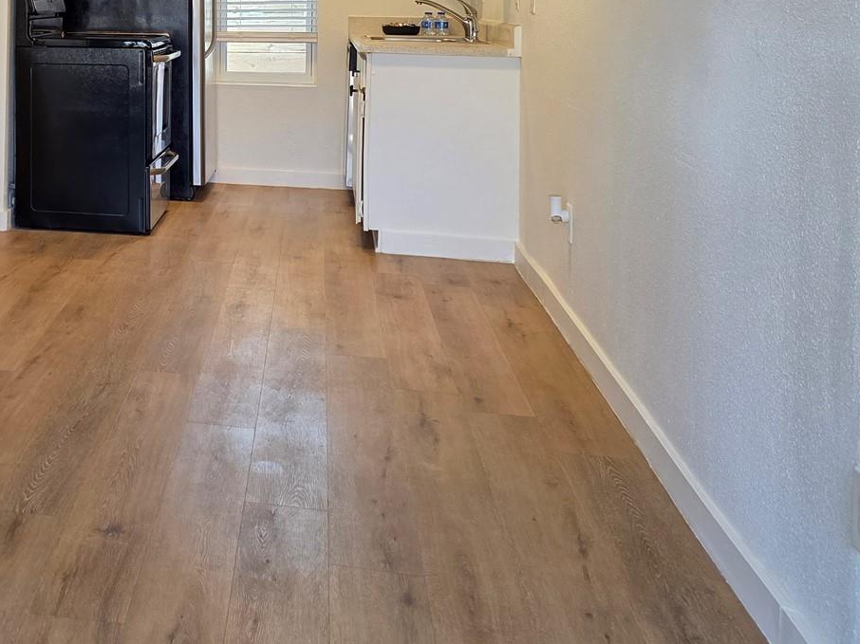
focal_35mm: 52
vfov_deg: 26.6
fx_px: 1292
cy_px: 8
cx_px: -16
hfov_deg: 33.4
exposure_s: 1/120
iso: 200
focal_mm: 6.25
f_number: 1.7
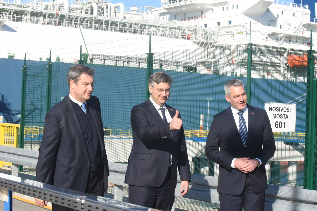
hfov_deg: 25.4
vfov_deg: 17.1
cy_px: 106
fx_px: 704
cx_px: 158
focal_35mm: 80
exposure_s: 1/3200
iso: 4000
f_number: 14
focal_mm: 80
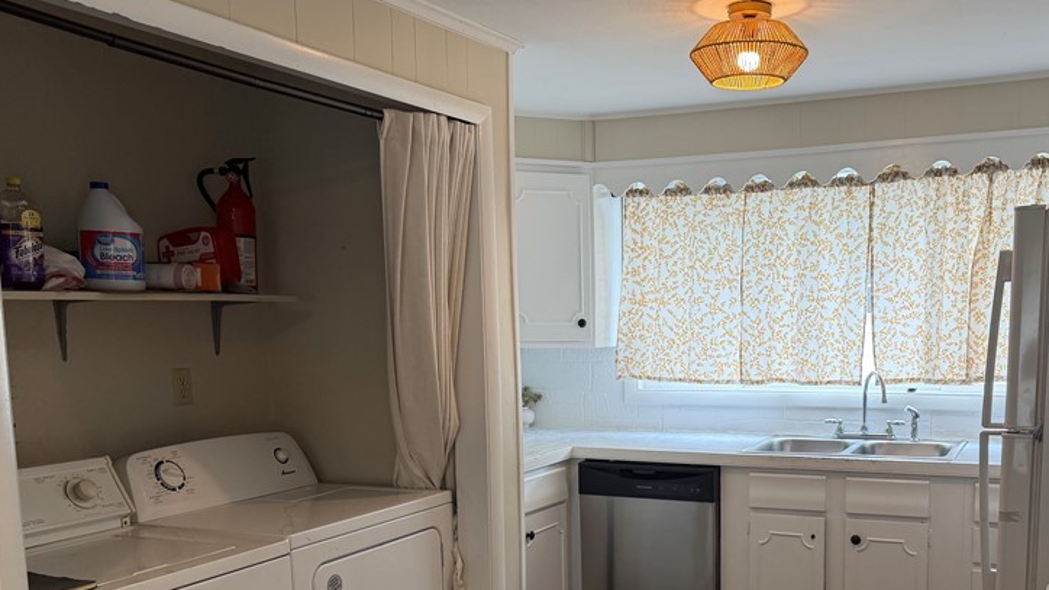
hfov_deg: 53.4
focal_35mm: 37
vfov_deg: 31.2
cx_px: 653
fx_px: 1029
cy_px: 473
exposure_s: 1/120
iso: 100
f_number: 1.78
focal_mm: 6.76
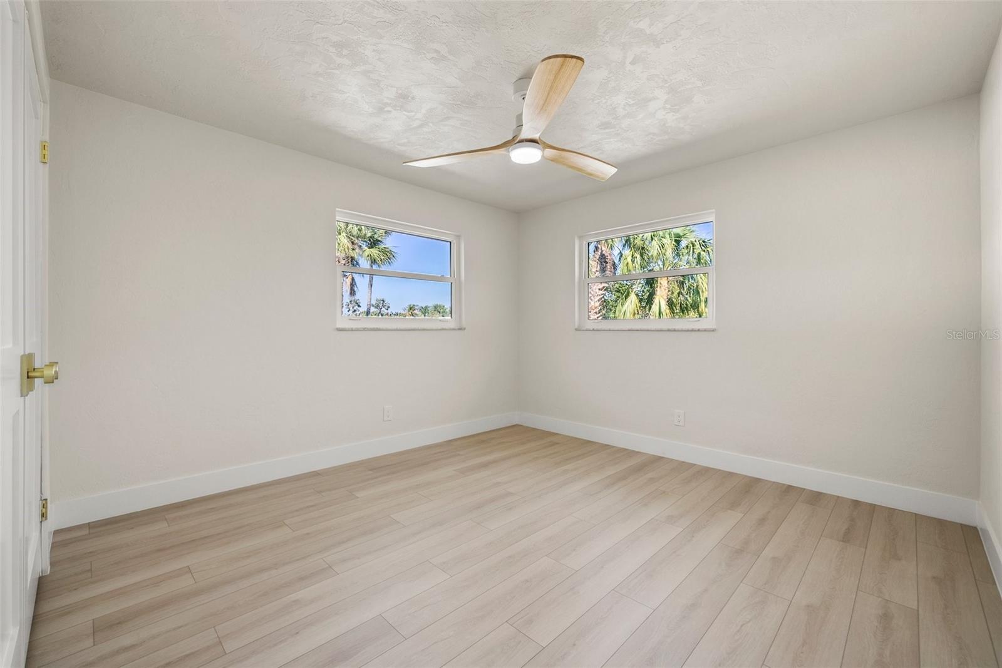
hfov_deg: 104.2
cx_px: 501
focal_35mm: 14
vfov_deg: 81.2
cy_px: 334
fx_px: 390
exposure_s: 1/8
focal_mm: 14
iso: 250
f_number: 9
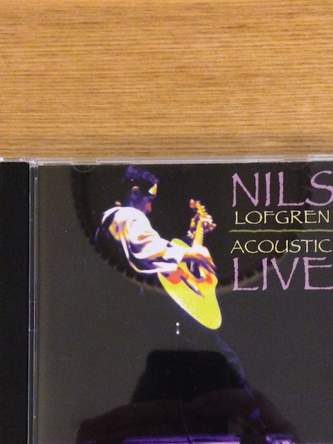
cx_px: 183
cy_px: 334
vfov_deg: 33.1
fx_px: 731
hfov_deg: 25.7
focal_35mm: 57
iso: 800
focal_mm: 4.12
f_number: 2.4
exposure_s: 1/15
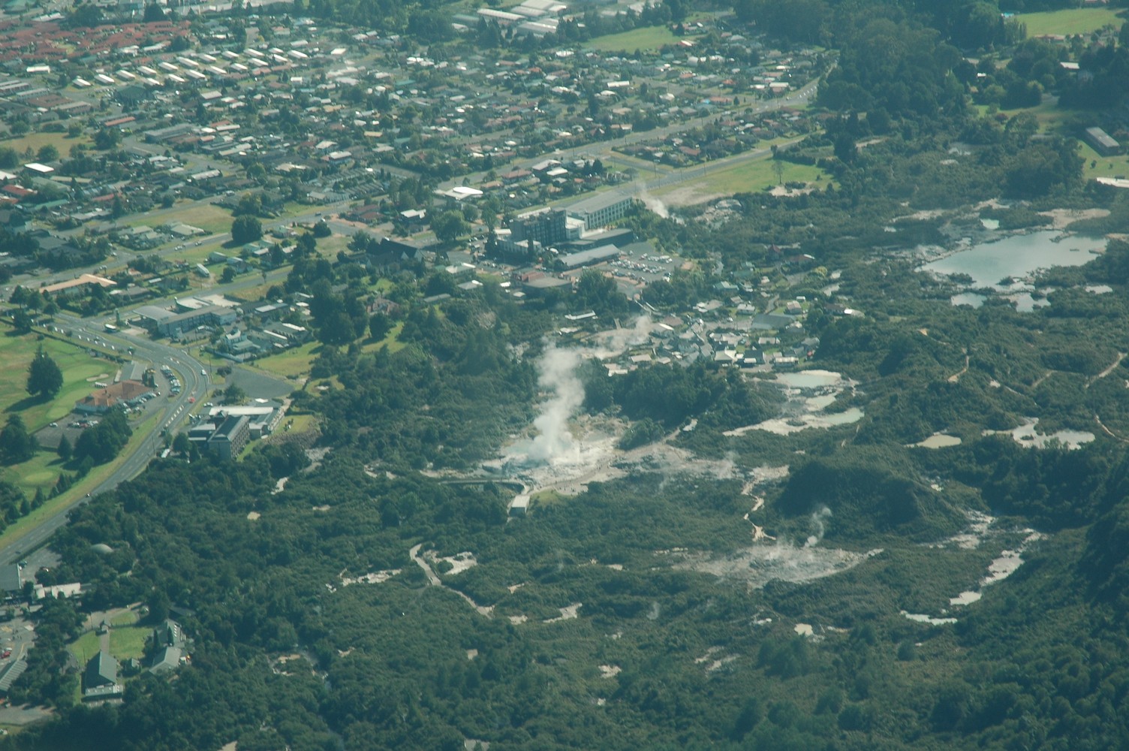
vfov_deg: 13.0
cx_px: 564
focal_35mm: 105
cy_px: 376
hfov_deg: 19.5
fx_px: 3290
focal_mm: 70
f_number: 10
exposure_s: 1/200
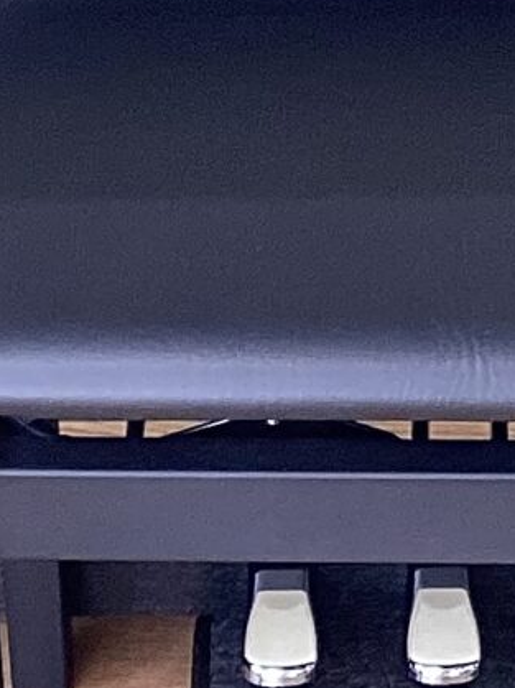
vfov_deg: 10.3
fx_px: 3773
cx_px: 392
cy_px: -25
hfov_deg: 7.8
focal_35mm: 190
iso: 80
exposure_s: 1/50
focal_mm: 3.3
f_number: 2.4
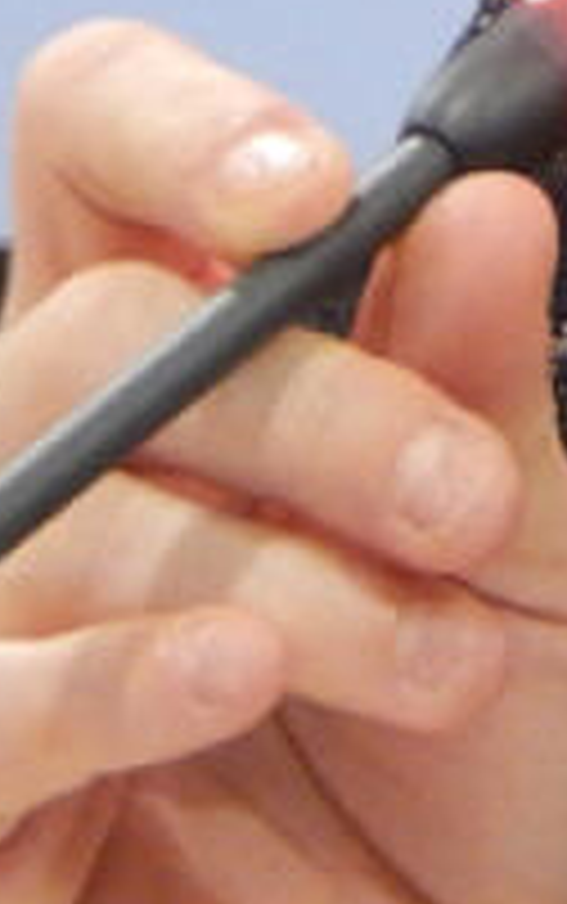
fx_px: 25239
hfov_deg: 1.3
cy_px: -342
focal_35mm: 1023
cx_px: 720
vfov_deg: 2.1
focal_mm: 28.7
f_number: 5.1
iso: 500
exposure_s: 1/15
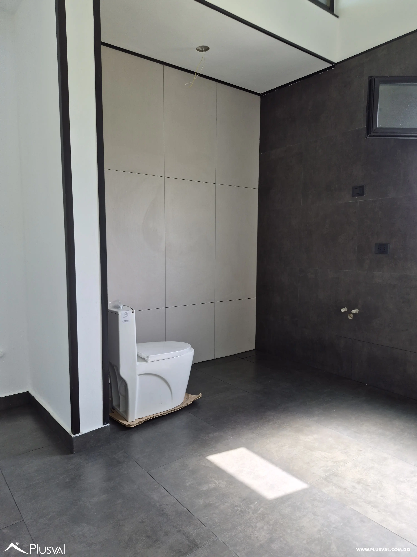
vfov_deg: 73.9
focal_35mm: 23
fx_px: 369
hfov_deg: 58.9
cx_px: 208
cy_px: 278
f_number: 1.8
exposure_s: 1/180
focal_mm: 5.4
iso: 40
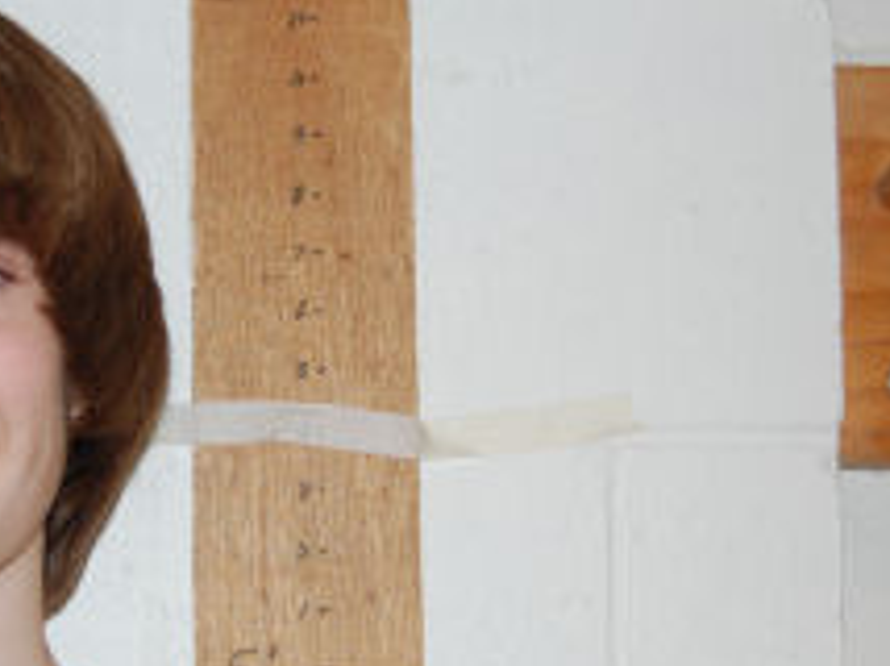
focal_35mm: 97
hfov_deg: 20.1
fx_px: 2491
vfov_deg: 15.2
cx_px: 204
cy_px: 377
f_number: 4.5
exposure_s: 1/60
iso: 400
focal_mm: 32
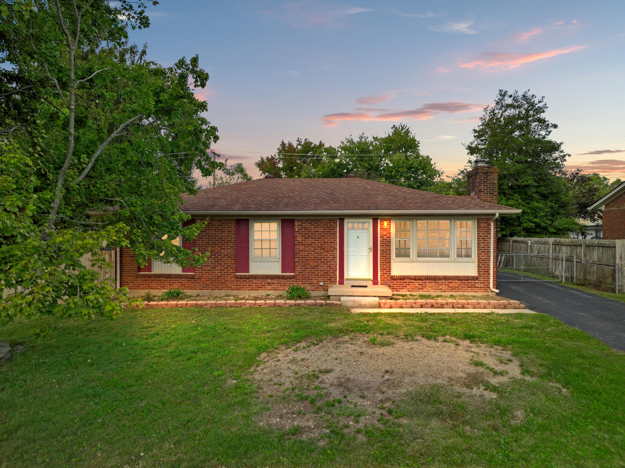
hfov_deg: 71.6
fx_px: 433
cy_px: 234
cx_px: 312
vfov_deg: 56.8
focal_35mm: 24
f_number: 2.8
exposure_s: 1/15
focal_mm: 12.29
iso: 210
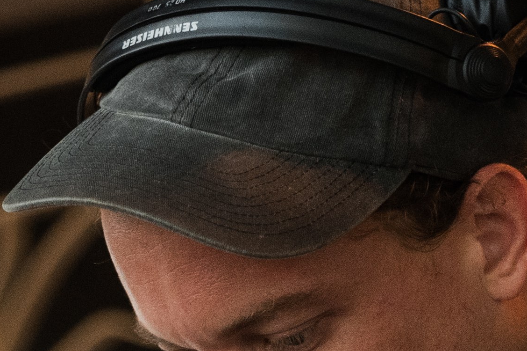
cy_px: 710
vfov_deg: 1.9
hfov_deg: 2.9
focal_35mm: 724
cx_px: 408
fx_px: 10589
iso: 1600
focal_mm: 135
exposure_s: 1/500
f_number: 2.8
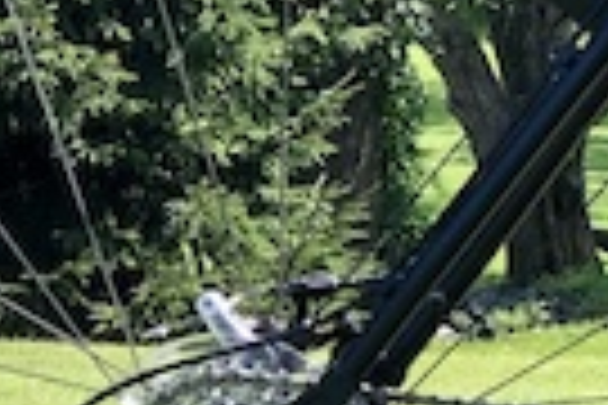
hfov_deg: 5.7
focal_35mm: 352
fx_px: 5944
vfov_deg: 3.9
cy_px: -9
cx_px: 1297
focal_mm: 6.6
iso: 20
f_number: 2.8
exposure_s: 1/138
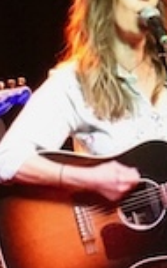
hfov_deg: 2.5
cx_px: 334
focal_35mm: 533
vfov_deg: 3.9
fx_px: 3881
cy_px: 123
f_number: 4
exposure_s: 1/60
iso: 6400
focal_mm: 22.92
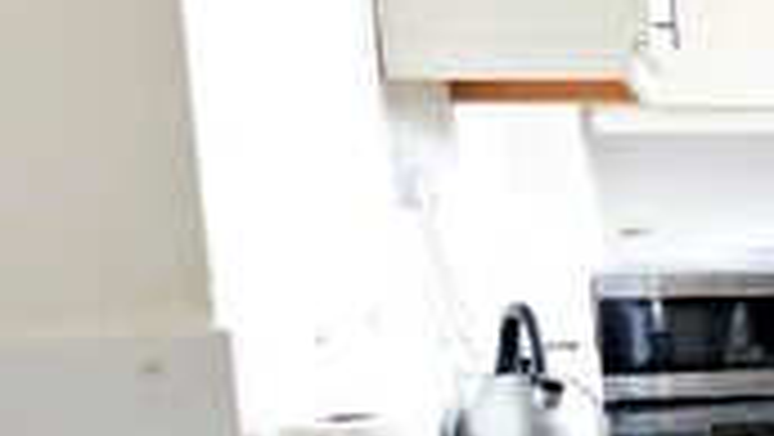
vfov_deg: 18.6
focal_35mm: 64
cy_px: 380
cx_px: 1278
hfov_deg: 23.2
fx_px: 1314
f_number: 3.5
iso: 360
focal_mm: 10
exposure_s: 1/15
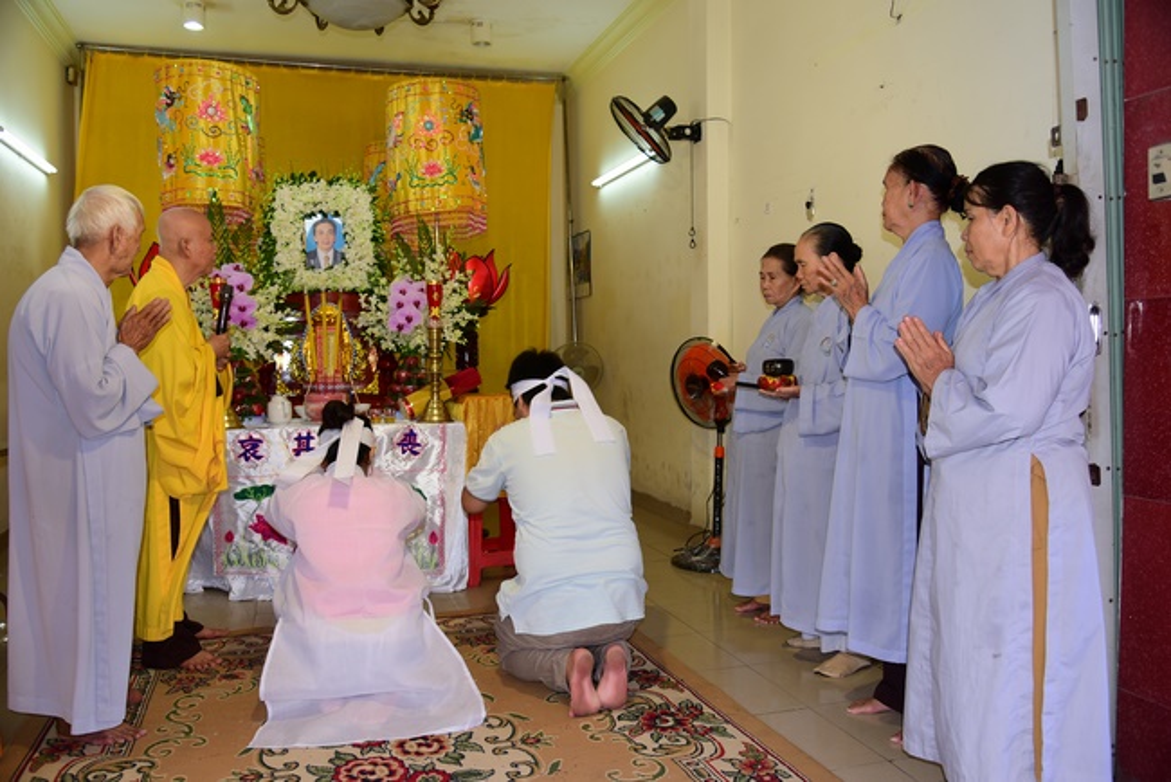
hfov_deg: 61.9
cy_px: 391
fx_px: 976
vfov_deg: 43.6
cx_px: 586
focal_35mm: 30
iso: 320
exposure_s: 1/80
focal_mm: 30
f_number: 4
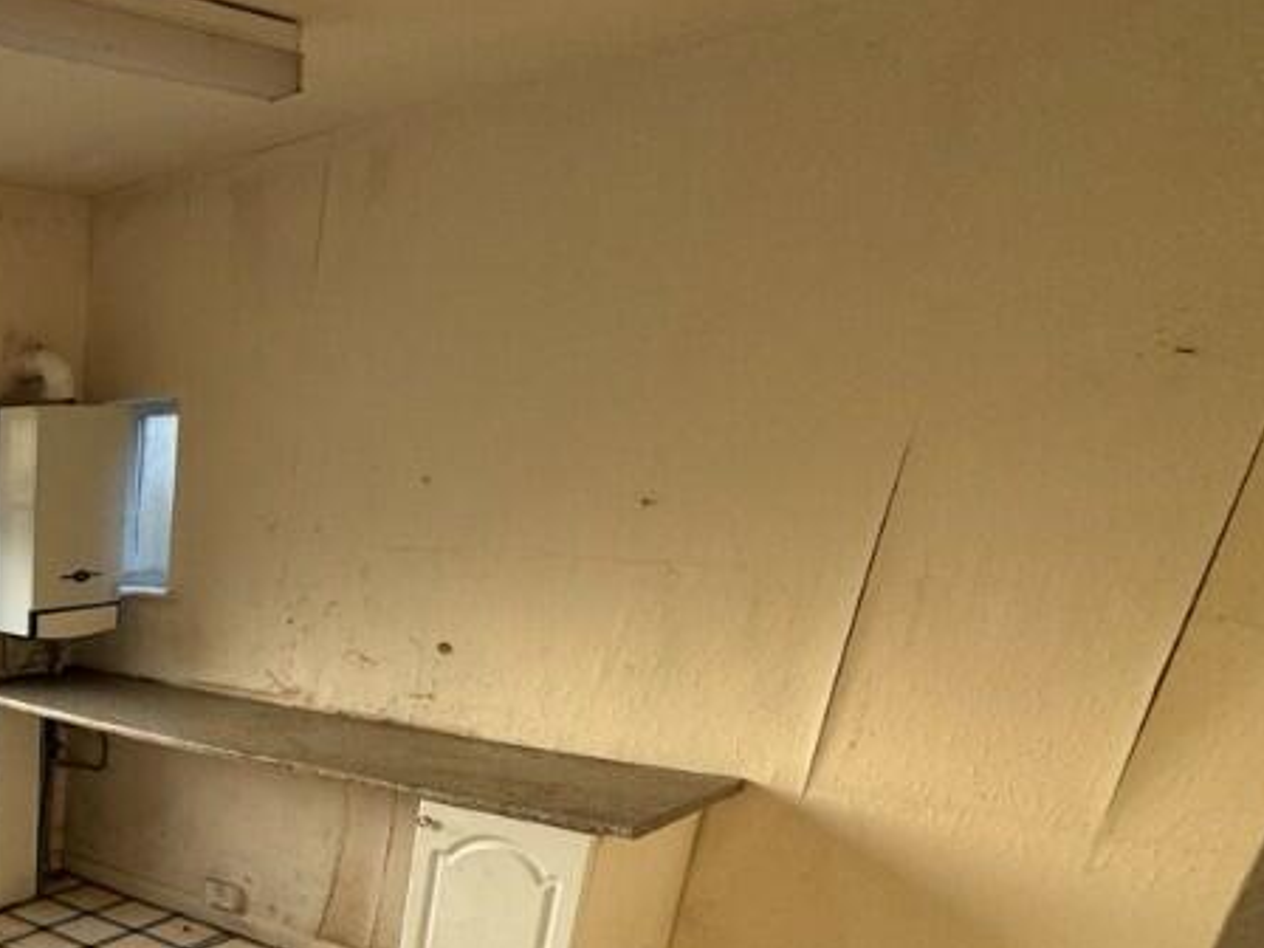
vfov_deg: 38.8
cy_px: 962
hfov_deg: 44.2
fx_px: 1168
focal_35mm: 32
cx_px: -110
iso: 100
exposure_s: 1/99
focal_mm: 2.22
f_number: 2.2
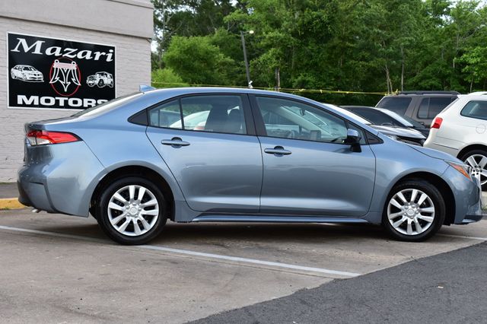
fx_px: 811
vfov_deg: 22.6
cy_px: 162
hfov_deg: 33.4
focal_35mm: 60
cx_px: 244
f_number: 8
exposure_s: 1/60
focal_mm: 40
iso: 400
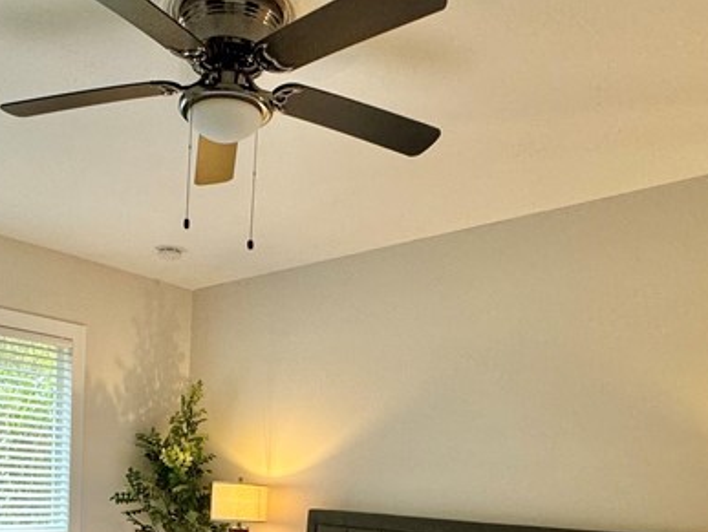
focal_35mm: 37
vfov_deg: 33.7
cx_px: 209
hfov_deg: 48.8
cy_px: 583
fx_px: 757
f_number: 2.2
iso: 200
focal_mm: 2.22
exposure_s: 1/120
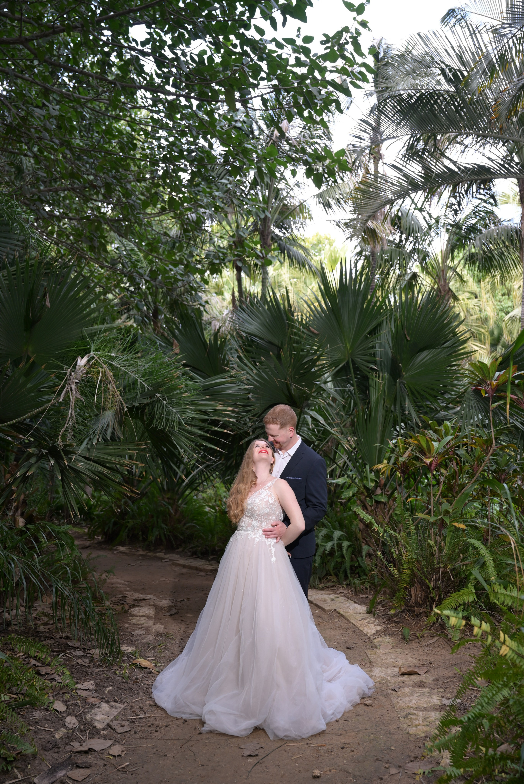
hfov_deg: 40.0
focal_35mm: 33
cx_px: 262
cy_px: 392
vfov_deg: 57.2
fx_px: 720
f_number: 3.5
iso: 250
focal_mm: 33
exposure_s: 1/160
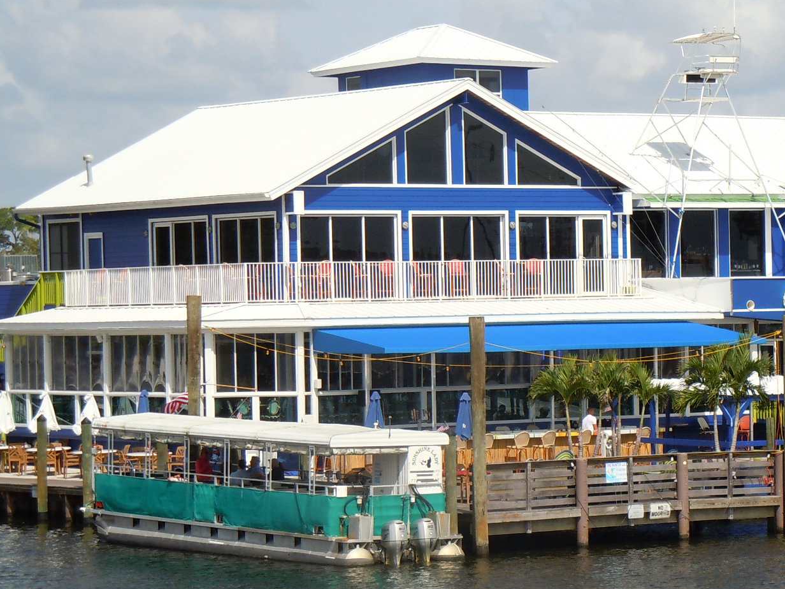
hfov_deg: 13.3
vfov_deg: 10.0
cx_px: 596
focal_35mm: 148
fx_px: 3356
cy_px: 354
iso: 100
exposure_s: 1/250
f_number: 8.8
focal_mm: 16
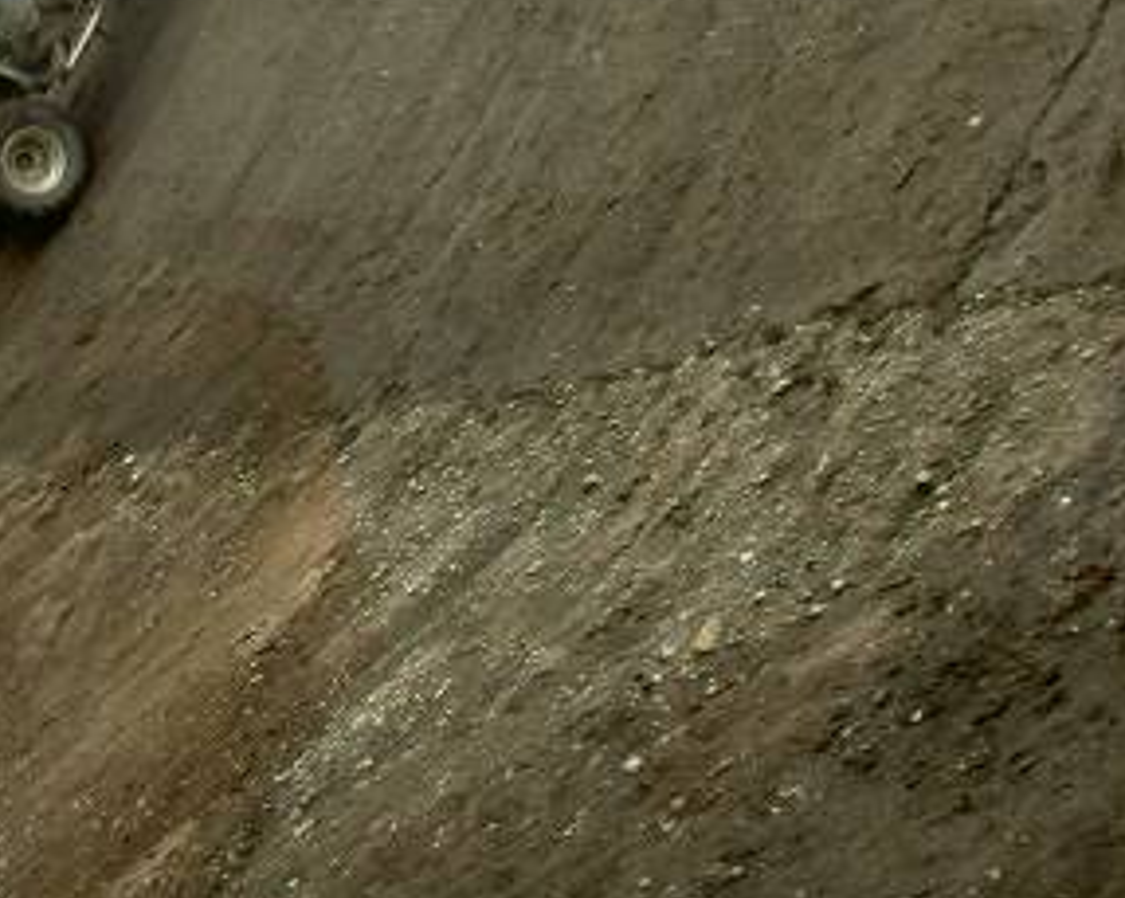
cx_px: 43
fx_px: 2827
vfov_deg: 17.7
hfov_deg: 21.8
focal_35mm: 85
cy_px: 63
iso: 50
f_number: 4.7
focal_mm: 8
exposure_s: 1/100
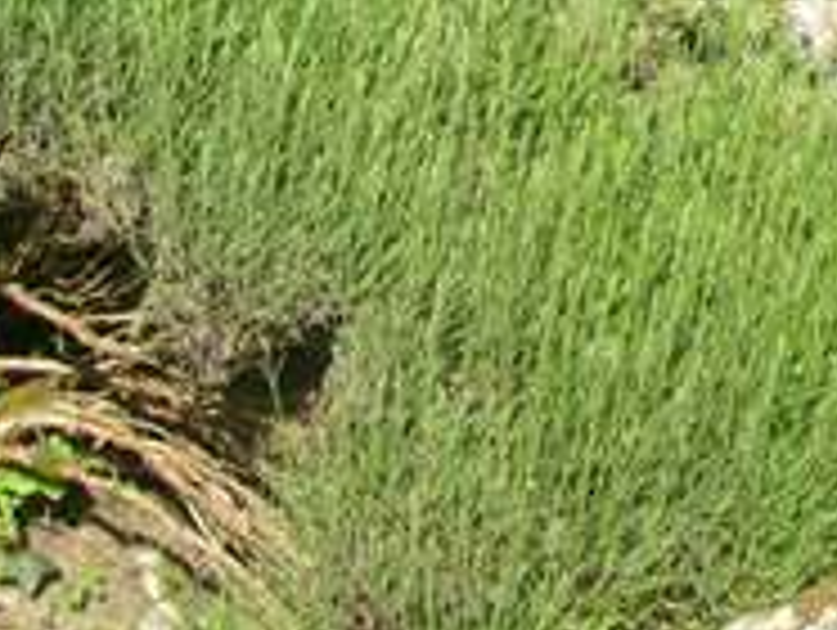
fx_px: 3946
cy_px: -461
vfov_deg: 8.8
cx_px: 1519
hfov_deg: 11.2
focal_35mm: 163
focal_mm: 7.8
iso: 50
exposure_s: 1/200
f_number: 4.8
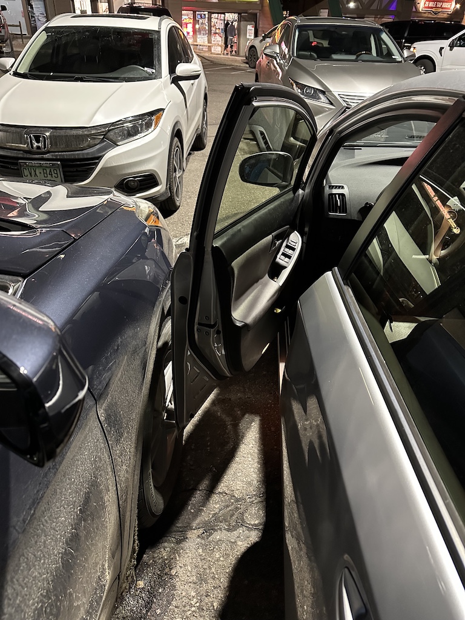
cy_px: 310
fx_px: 430
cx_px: 232
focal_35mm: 24
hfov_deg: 56.8
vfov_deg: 71.6
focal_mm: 6.86
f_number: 1.78
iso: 1000
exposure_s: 1/40
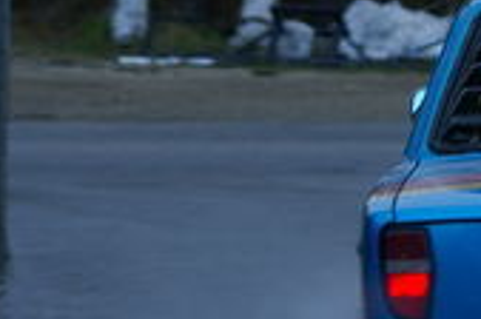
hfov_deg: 3.5
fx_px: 7948
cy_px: 379
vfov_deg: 2.3
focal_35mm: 596
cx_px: 629
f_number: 4.5
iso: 200
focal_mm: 105
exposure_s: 1/45
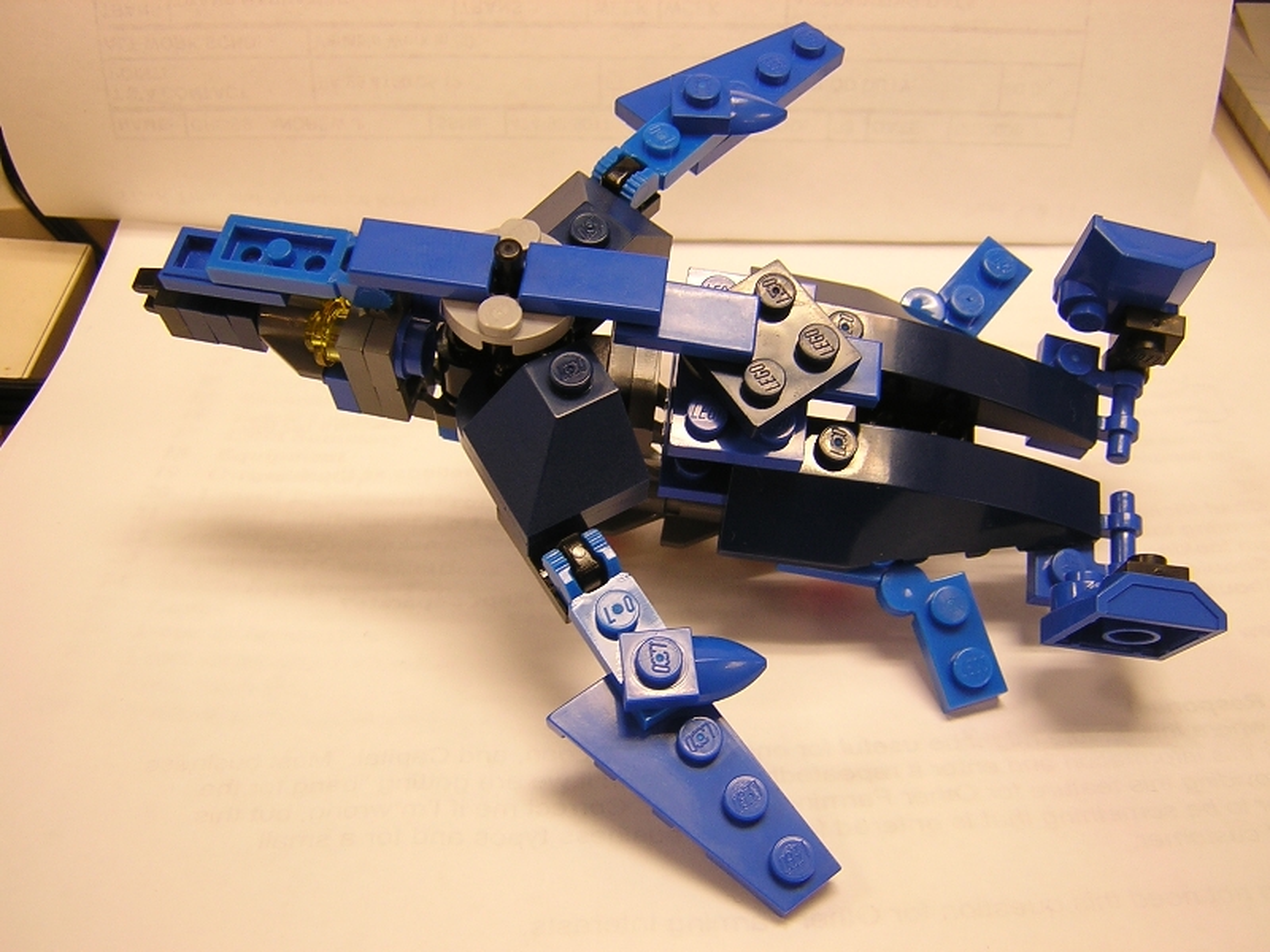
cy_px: 476
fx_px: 1321
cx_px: 635
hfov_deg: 51.4
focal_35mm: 36
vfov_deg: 39.7
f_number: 2.6
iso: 100
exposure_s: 1/10.5
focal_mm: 4.7
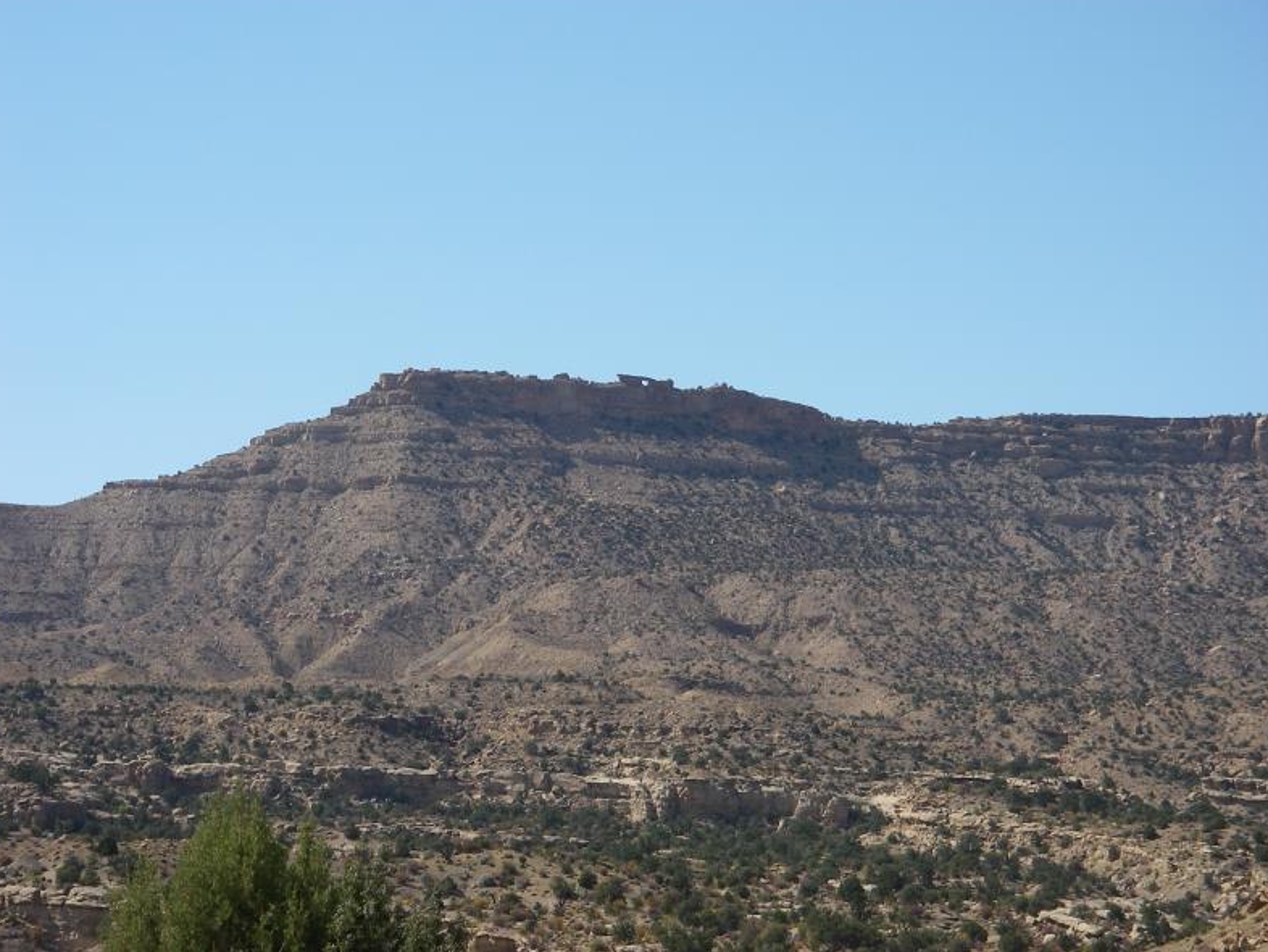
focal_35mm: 116
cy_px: 470
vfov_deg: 12.8
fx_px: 4250
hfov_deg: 17.0
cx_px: 628
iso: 64
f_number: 8
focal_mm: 18.9
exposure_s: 1/160
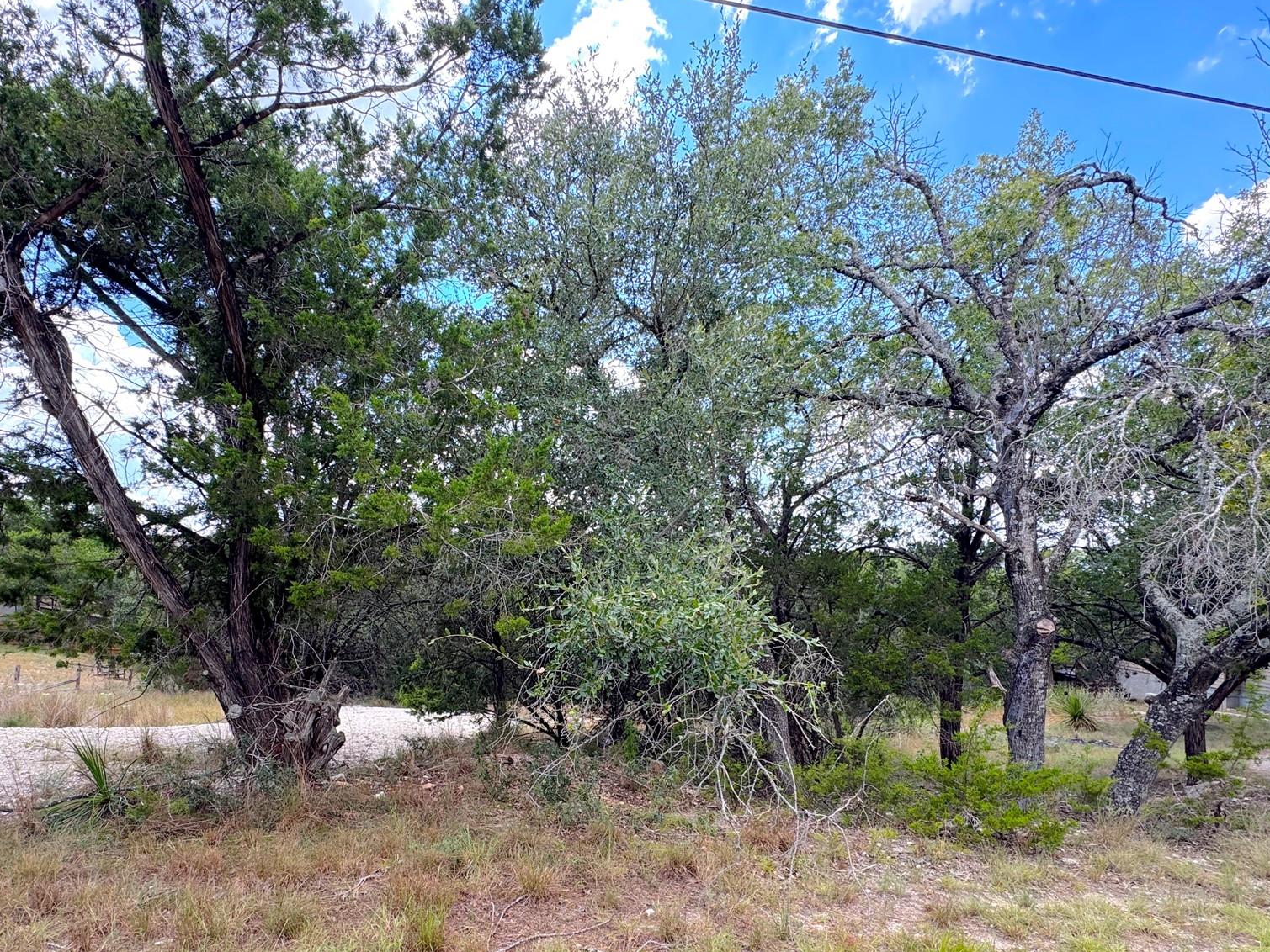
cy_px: 585
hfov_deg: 84.4
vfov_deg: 67.8
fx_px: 697
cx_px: 566
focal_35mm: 19
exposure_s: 1/198
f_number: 2.2
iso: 40
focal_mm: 2.22
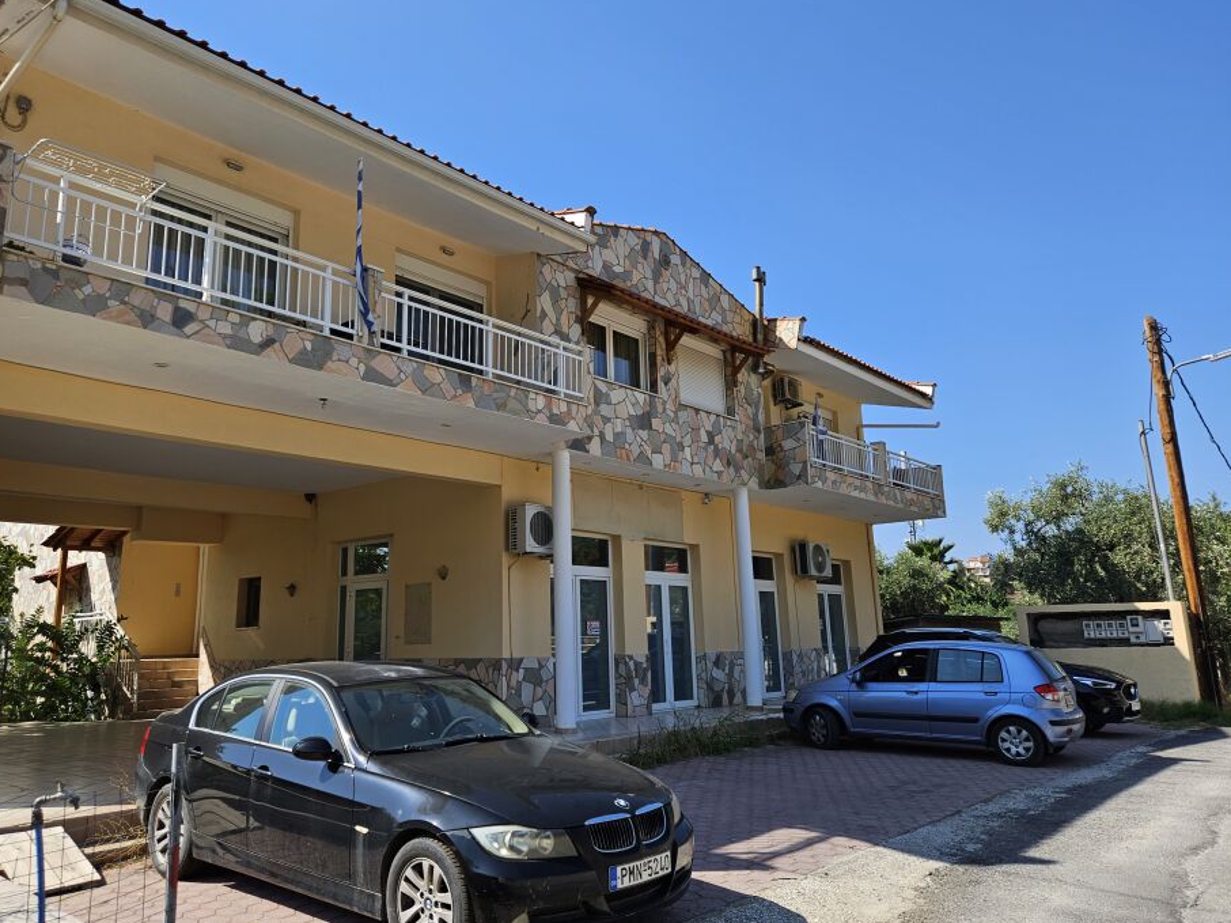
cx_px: 552
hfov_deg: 67.1
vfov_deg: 53.0
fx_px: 924
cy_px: 417
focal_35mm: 26
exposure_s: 1/1488
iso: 25
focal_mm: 5.4
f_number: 1.8
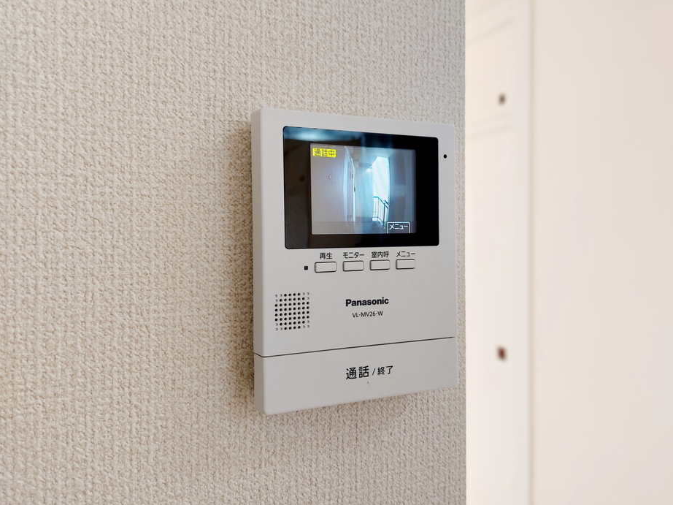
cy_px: 244
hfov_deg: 69.4
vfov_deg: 54.8
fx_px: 486
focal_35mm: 25
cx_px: 349
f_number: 1.8
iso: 32
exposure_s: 1/24
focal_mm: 5.23
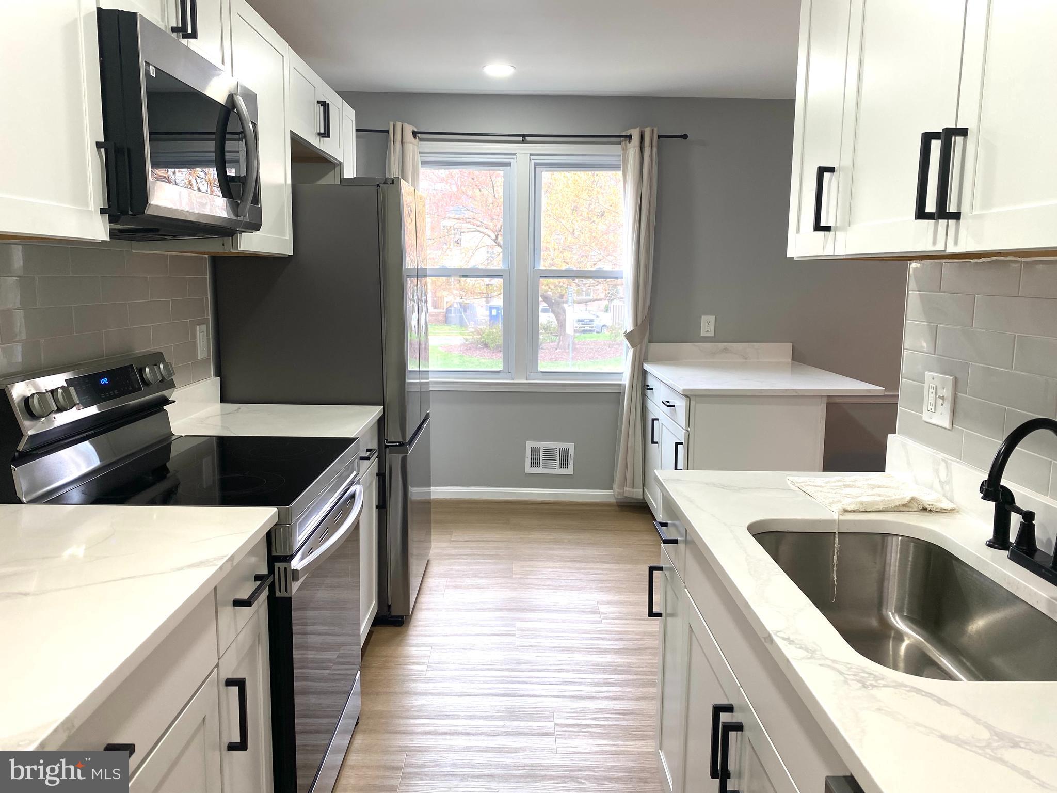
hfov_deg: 67.3
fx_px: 794
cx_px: 528
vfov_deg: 53.1
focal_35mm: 26
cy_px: 396
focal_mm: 4.25
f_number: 1.8
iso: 64
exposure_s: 1/60
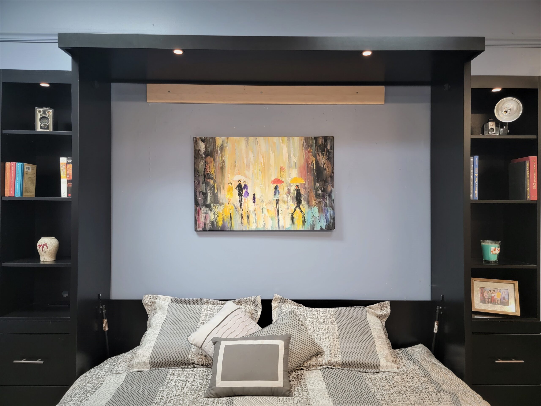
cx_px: 270
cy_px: 203
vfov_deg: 56.8
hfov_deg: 71.6
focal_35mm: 24
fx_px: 375
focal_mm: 6.7
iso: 320
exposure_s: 1/40
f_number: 1.8
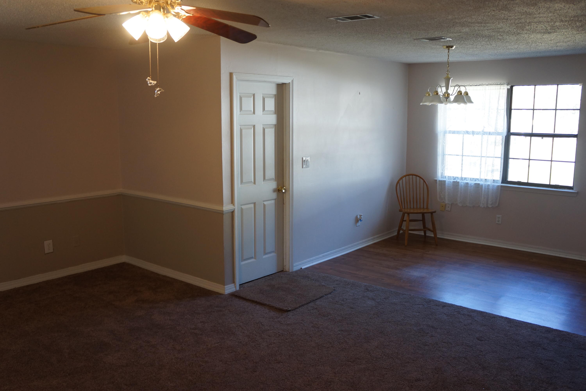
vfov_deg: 42.3
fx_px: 505
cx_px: 293
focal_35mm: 31
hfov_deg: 60.3
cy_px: 196
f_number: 4
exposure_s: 1/60
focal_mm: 21
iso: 400
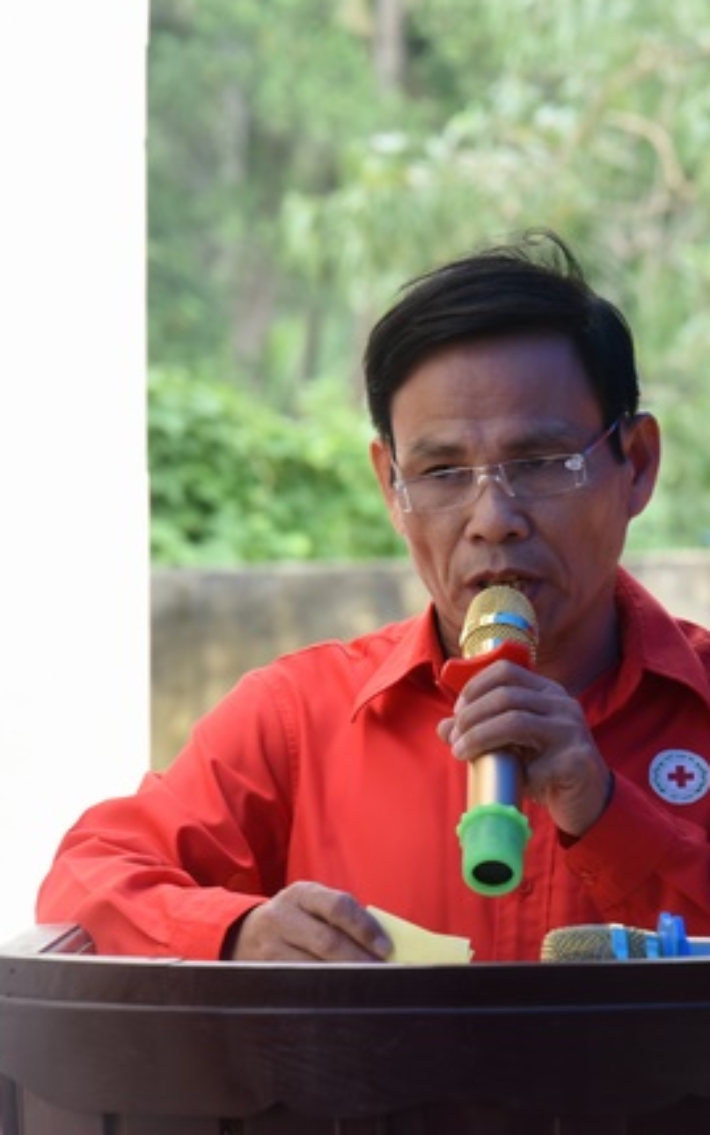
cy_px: 568
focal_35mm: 185
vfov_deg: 11.3
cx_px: 636
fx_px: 5724
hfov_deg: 7.1
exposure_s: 1/100
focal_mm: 120
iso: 1000
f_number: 6.3
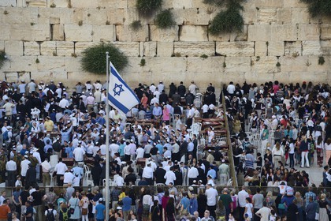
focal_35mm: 200
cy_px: 110
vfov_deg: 6.9
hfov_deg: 10.3
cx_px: 166
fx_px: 1839
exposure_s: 1/160
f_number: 6.3
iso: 800
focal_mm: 200
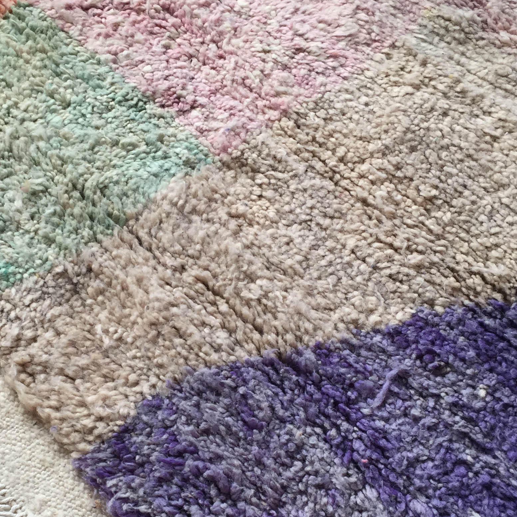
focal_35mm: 54
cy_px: 354
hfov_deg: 31.5
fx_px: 912
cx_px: 200
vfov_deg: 31.3
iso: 50
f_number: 2.2
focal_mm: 4.15
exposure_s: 1/100
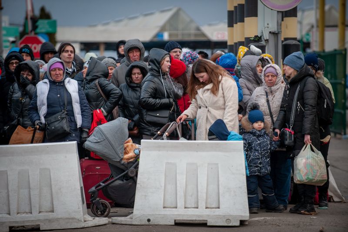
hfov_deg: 10.3
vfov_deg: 6.9
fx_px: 1932
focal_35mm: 200
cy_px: 116
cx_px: 174
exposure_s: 1/500
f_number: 4
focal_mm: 200
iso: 800
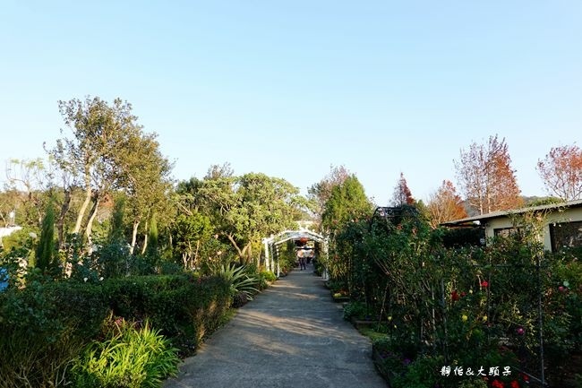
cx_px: 291
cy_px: 194
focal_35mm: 24
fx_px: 388
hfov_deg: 73.8
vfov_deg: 53.1
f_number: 4.5
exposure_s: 1/200
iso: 125
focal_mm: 9
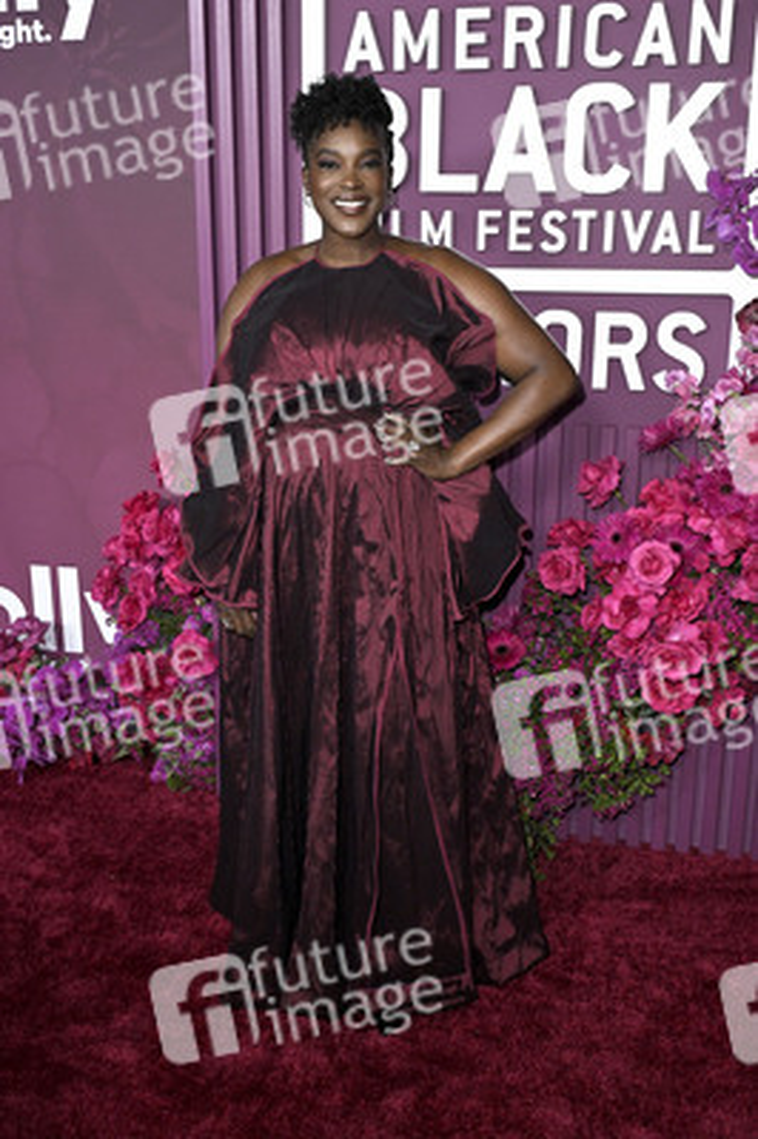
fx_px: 1139
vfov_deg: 53.2
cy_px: 570
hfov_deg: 36.8
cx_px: 379
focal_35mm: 36
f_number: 5.6
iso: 2000
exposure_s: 1/320
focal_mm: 36
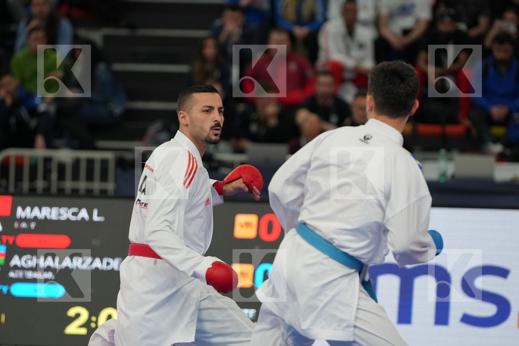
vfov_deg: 5.6
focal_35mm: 244
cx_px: 260
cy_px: 173
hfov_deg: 8.4
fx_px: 3517
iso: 1600
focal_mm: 163
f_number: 2.8
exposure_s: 1/1000
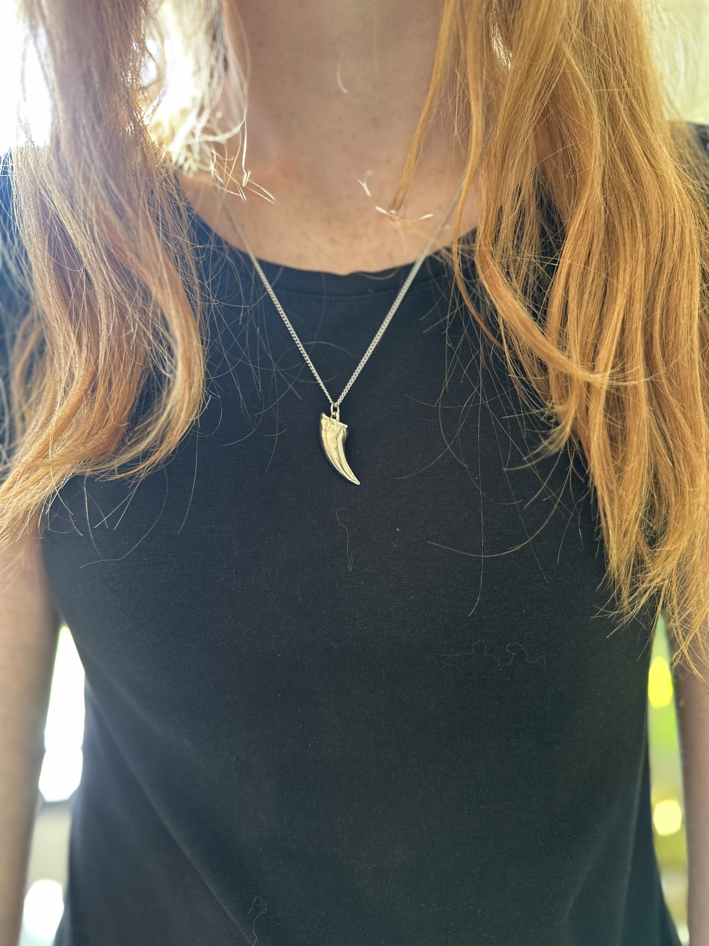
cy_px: 473
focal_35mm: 24
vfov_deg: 71.6
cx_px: 354
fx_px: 655
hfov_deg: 56.8
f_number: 1.78
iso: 250
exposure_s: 1/60
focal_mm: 6.86
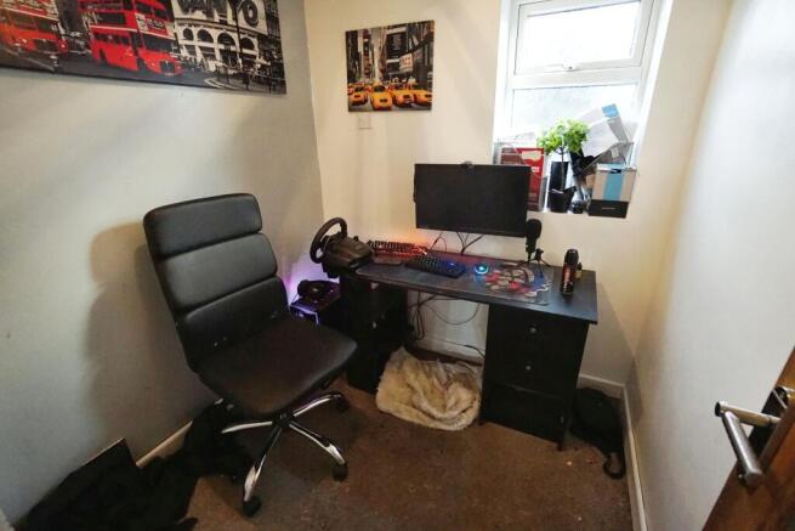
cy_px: 266
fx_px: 331
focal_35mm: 15
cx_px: 398
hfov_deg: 100.4
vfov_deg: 77.4
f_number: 4
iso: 3200
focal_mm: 10
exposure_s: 1/60
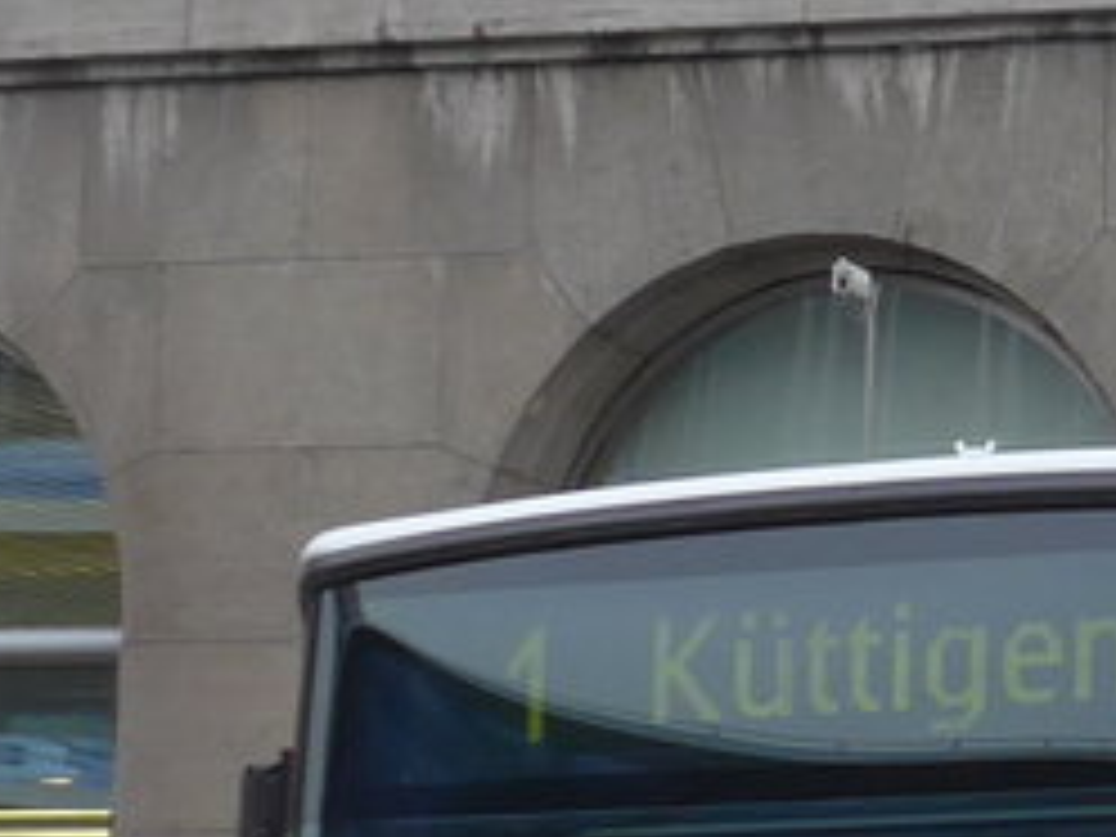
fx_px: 7189
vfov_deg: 6.7
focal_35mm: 223
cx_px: 1764
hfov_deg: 8.6
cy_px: 540
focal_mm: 9.5
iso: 250
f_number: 3
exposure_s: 1/250
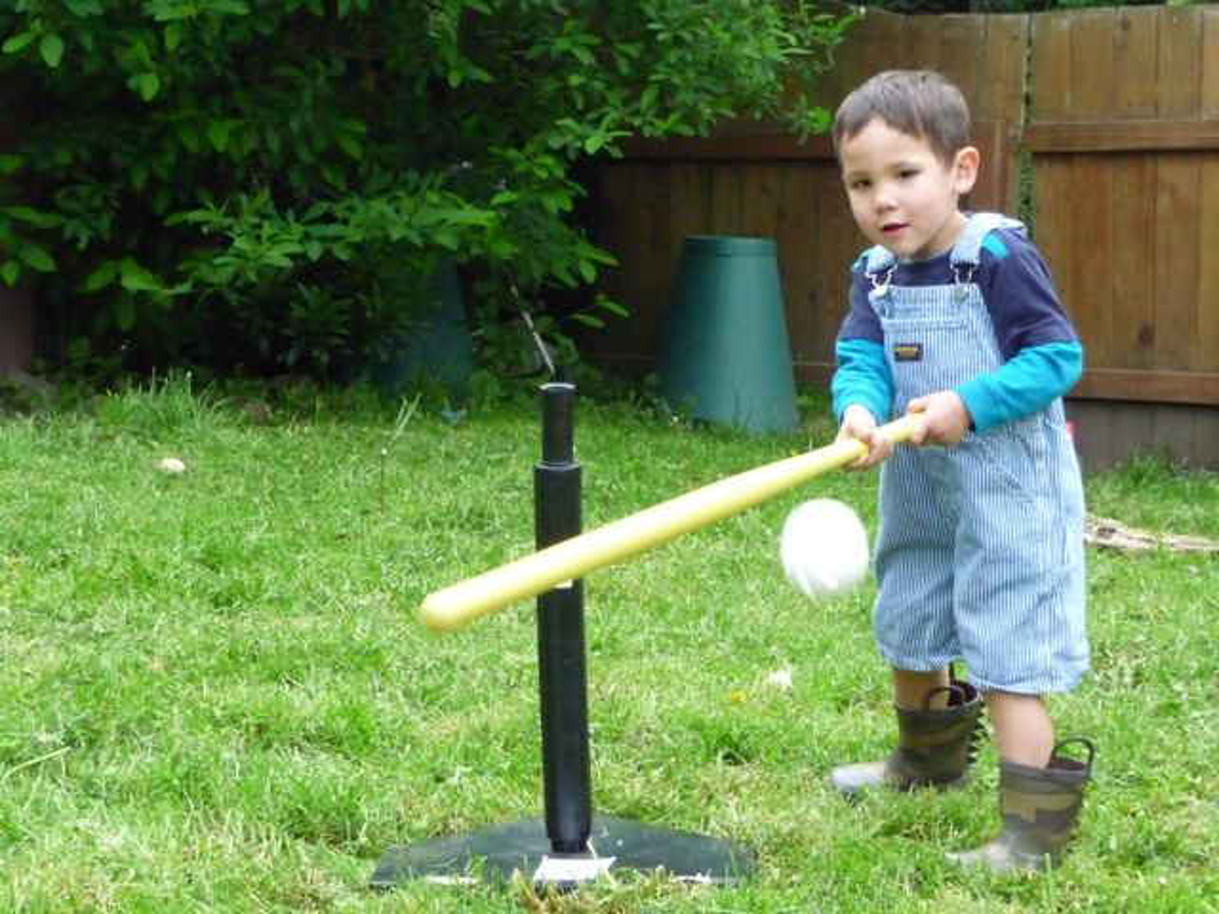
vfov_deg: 16.6
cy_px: 457
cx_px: 610
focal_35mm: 89
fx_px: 3134
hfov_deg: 22.0
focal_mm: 15.2
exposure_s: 1/125
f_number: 4.7
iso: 800
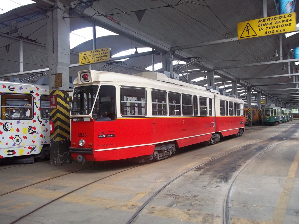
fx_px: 276
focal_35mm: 32
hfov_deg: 56.8
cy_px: 112
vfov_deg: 44.1
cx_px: 150
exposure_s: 1/50
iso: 80
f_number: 2.9
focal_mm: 5.7
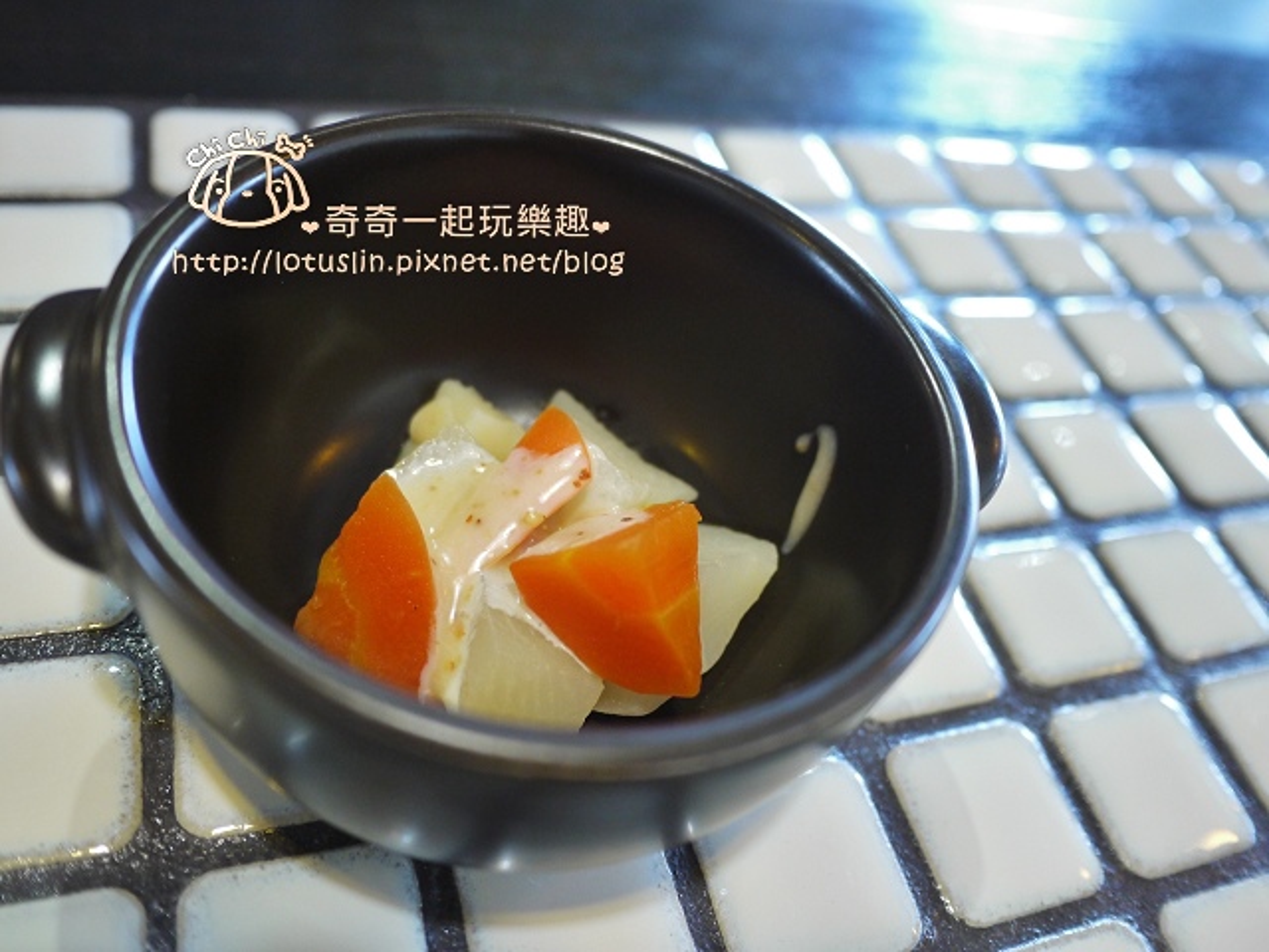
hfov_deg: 63.4
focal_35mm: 28
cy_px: 476
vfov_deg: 49.7
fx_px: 1026
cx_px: 634
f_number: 2.5
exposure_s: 1/40
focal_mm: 14
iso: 400
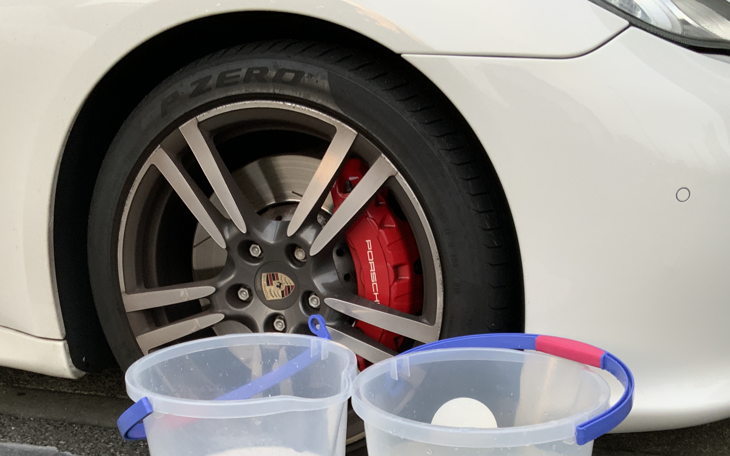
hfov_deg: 47.2
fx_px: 836
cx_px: 356
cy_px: 367
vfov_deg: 29.8
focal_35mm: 42
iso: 64
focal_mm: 3
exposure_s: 1/61
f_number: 1.8
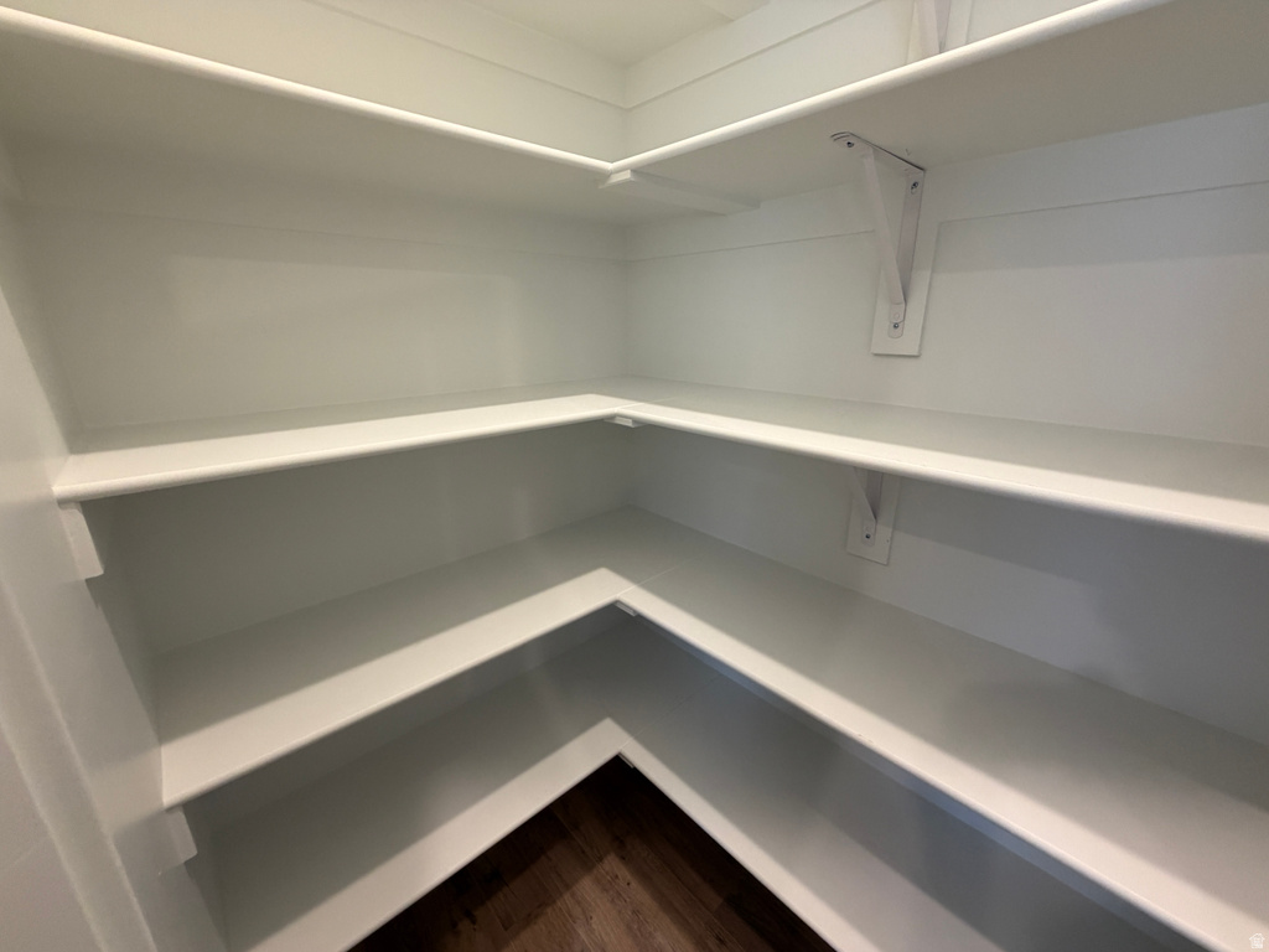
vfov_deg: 85.7
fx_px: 513
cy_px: 476
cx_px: 634
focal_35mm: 14
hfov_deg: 102.1
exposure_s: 1/120
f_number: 2.2
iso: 250
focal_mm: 2.22
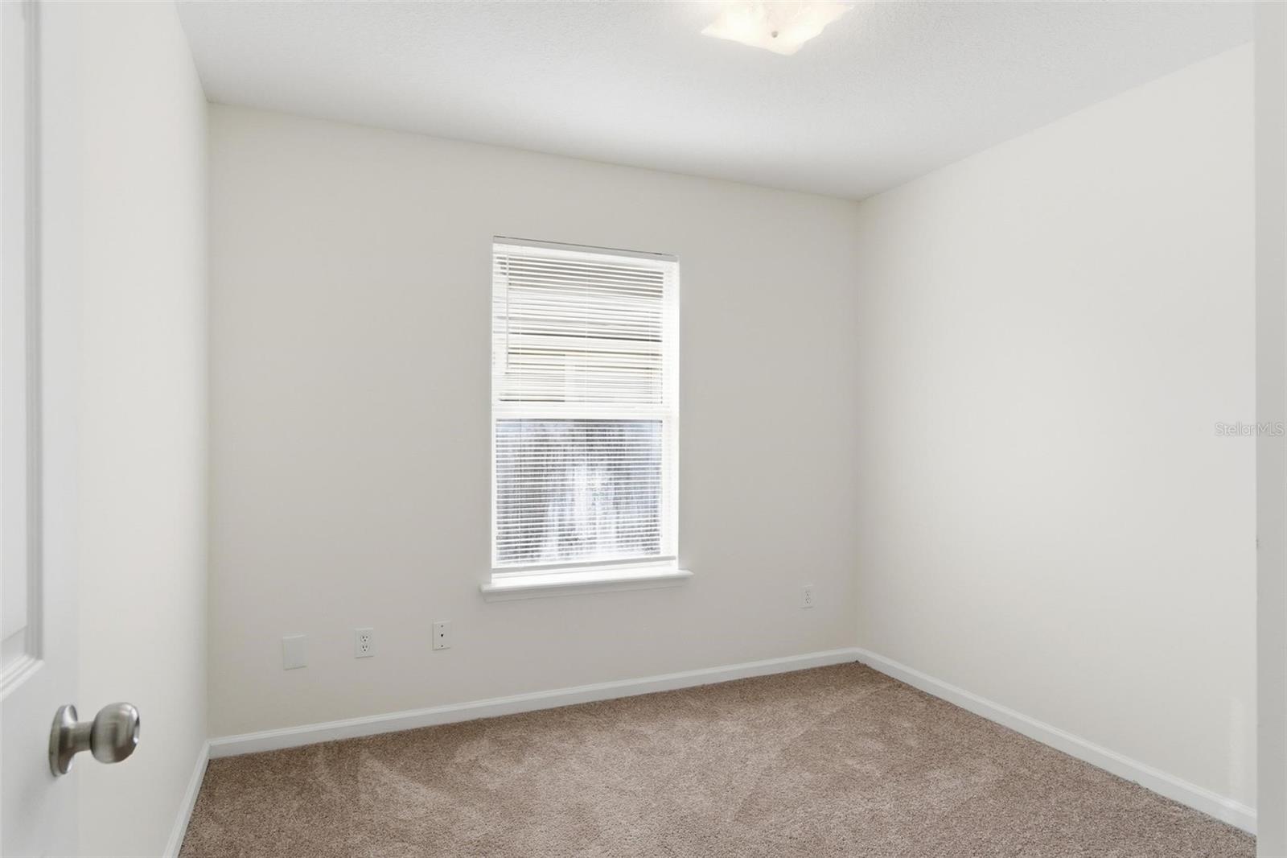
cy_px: 429
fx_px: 733
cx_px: 644
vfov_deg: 60.7
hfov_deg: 82.6
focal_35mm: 20
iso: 800
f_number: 8
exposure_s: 1/1000
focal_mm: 20.5
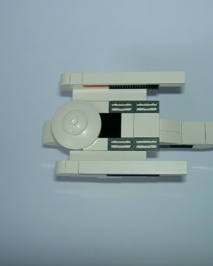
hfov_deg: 29.6
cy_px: 133
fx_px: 402
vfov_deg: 36.7
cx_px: 122
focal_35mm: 51
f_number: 2.8
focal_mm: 8
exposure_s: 1/59.5
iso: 100
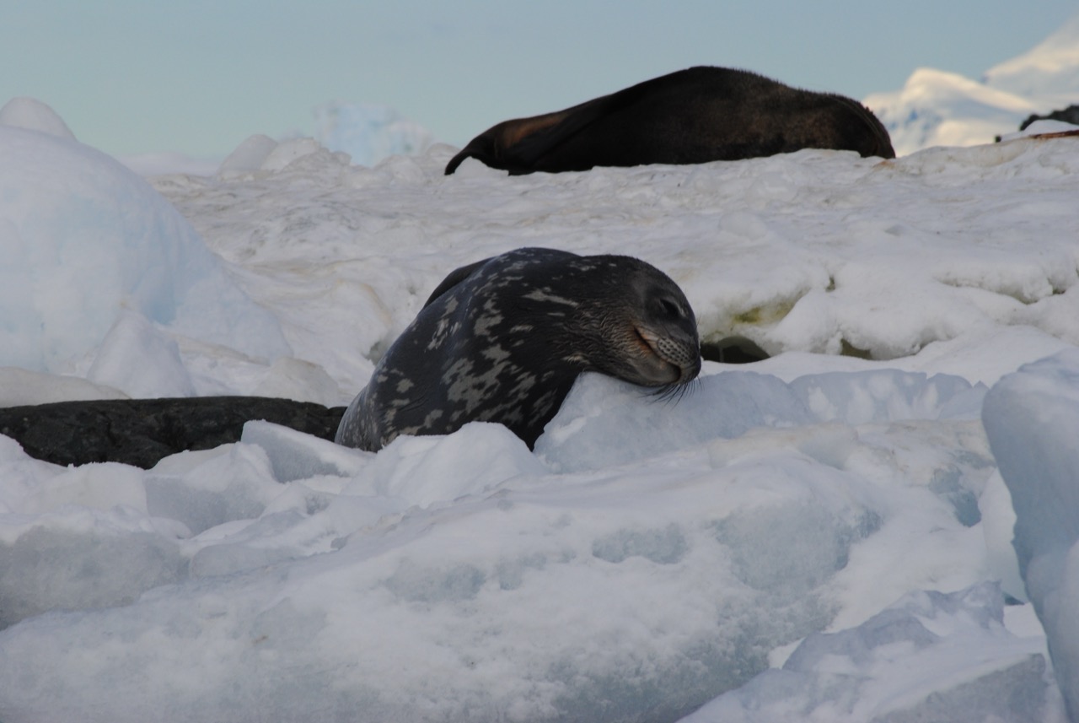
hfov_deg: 5.5
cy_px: 362
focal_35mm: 375
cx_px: 540
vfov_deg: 3.7
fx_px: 11254
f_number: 18
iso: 200
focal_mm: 250
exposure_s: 1/250
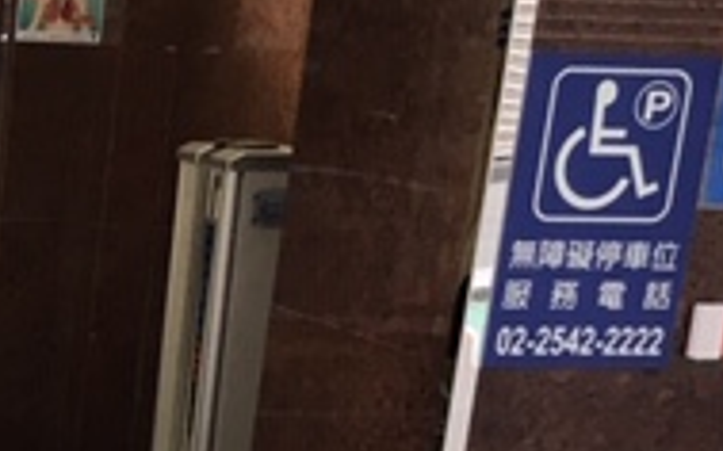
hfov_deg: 18.2
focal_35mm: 104
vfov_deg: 11.9
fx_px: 2049
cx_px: -310
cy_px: 699
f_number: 2.2
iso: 25
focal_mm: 4.15
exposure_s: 1/30
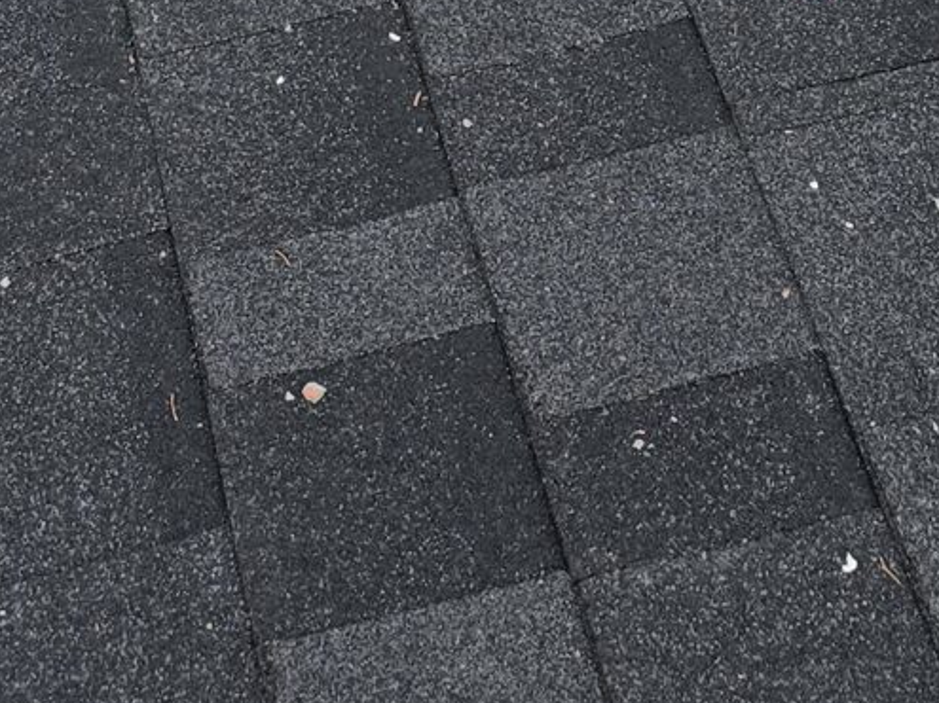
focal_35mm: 119
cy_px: -845
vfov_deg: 11.0
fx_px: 3227
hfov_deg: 16.5
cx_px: 296
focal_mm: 6.3
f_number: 1.7
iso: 12
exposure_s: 1/425
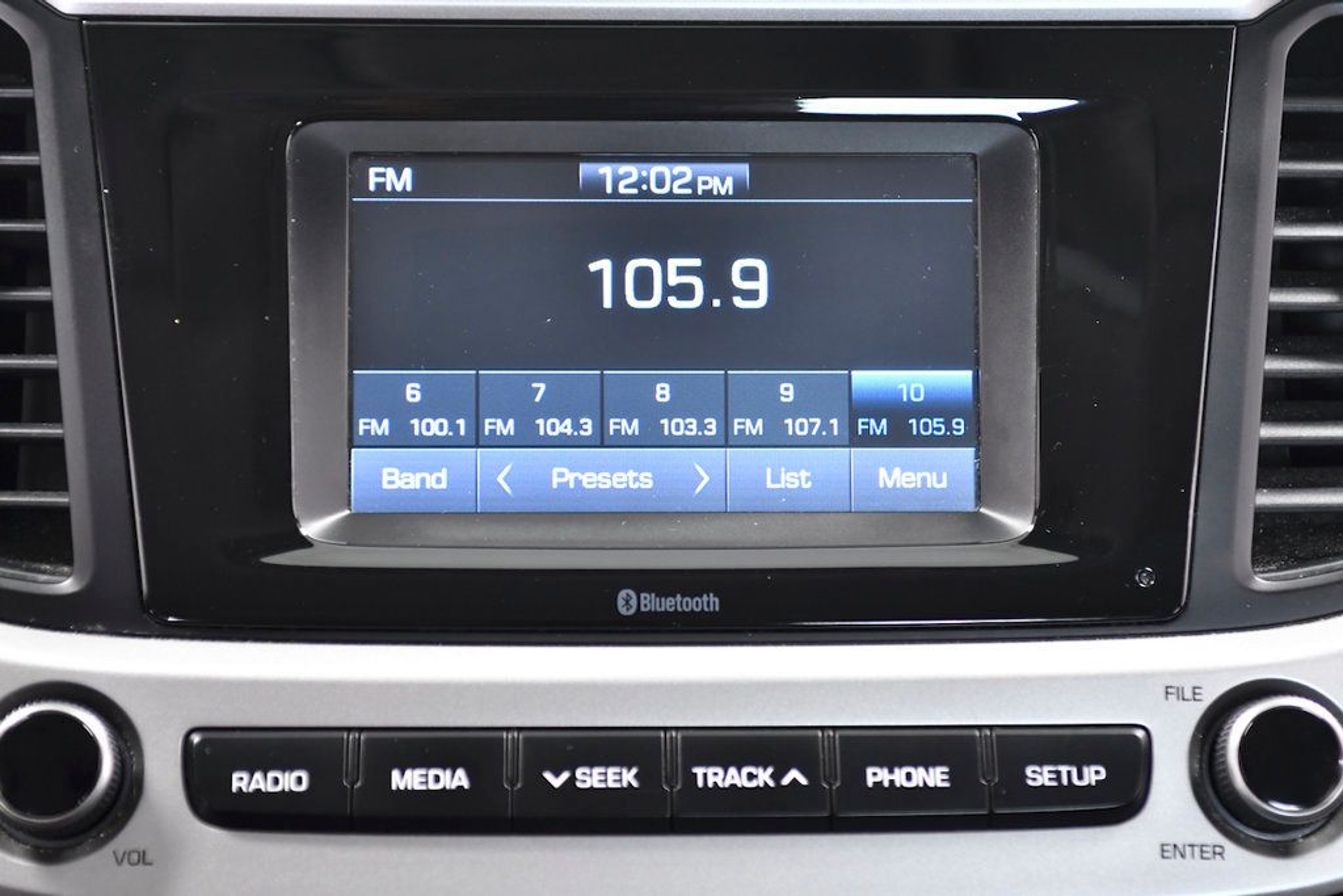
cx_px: 672
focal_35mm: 84
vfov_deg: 16.3
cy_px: 448
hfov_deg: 24.2
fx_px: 3134
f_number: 3.5
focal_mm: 56
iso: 1250
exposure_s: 1/125
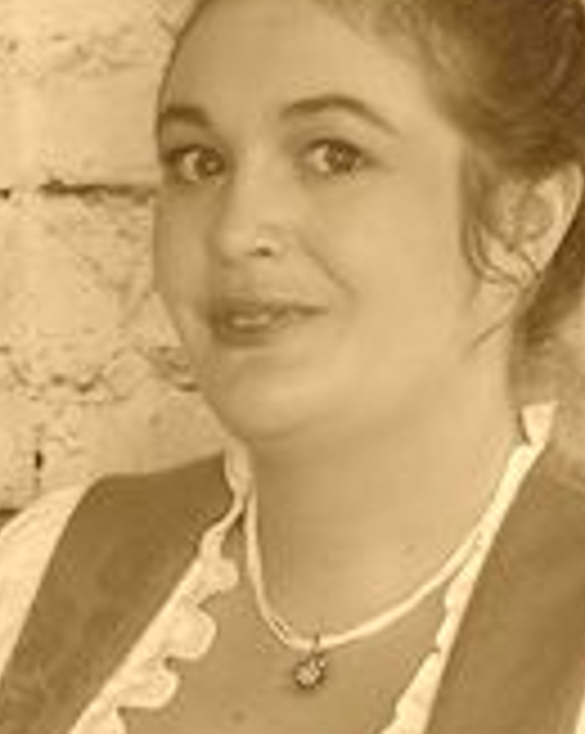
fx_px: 4216
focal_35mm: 194
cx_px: 394
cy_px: 554
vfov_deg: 9.9
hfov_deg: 7.9
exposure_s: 1/100
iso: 1250
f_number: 5
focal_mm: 45
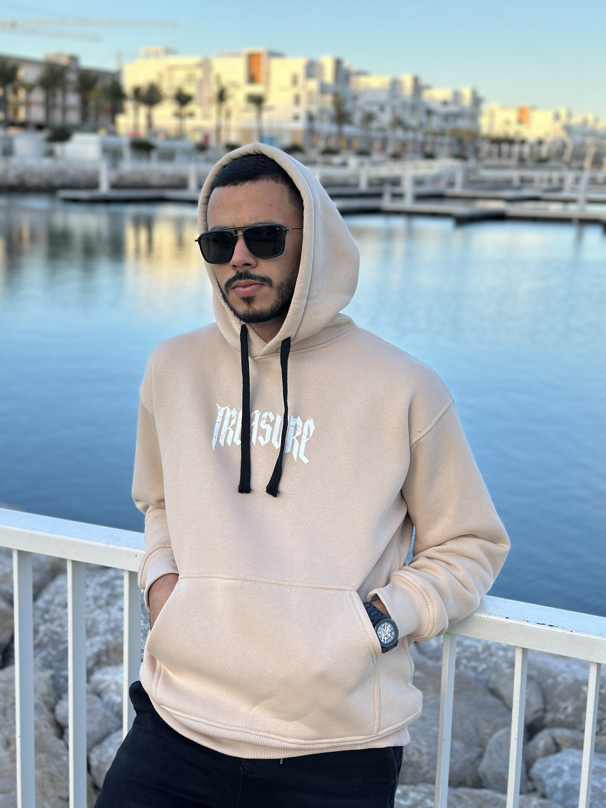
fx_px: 1120
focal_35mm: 48
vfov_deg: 39.7
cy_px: 404
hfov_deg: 30.3
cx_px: 303
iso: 80
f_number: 1.78
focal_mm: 6.86
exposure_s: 1/980
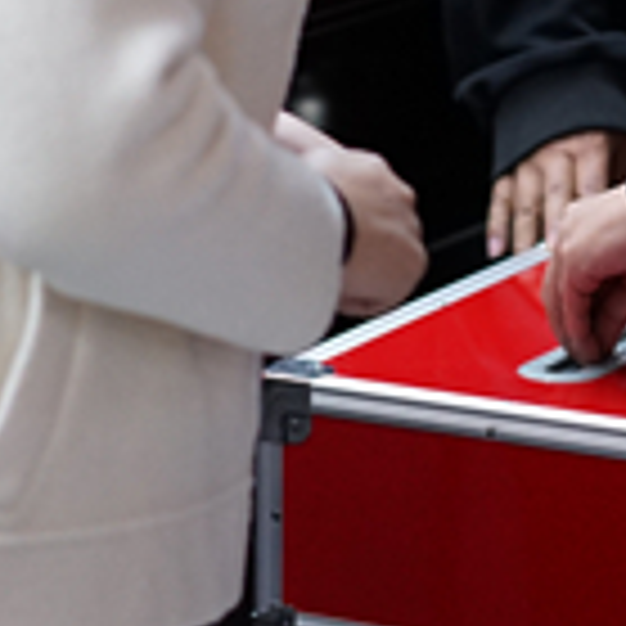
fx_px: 4808
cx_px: 748
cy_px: -135
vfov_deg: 7.4
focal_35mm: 235
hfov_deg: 7.4
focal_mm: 55
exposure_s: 1/250
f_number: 2
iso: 1250
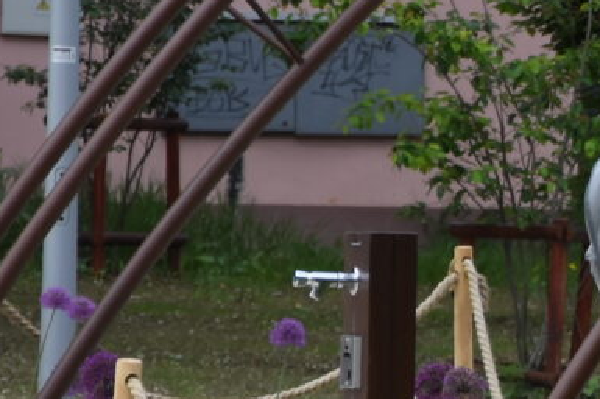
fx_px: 13965
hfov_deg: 2.5
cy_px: 260
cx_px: 1216
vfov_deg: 1.6
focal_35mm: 839
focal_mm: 105
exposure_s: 1/640
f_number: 5.6
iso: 200
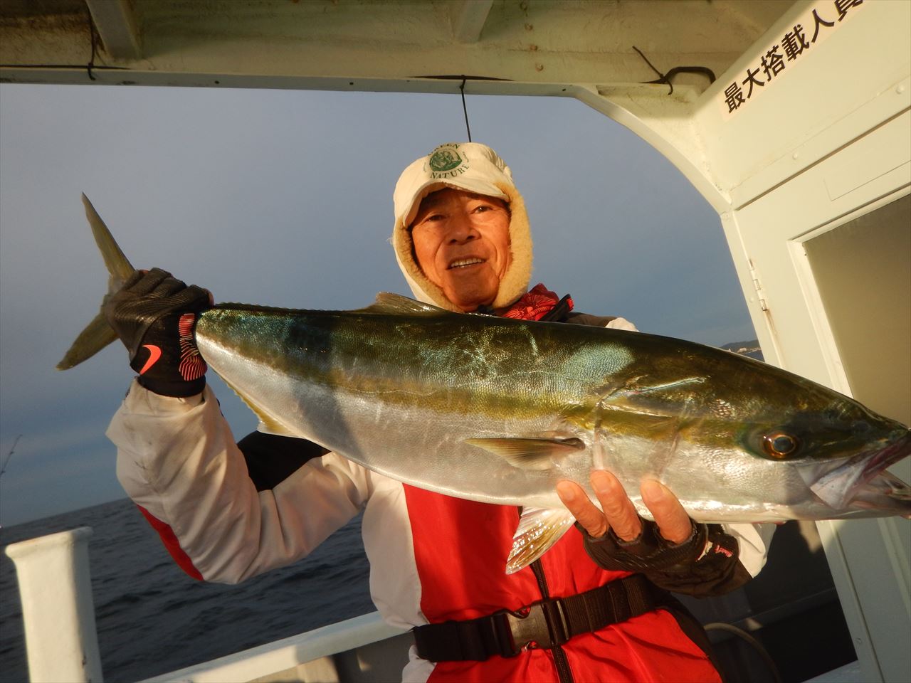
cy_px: 342
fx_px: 632
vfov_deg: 56.8
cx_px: 456
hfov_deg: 71.6
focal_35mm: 24
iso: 125
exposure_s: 1/1000
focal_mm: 4.3
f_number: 2.8
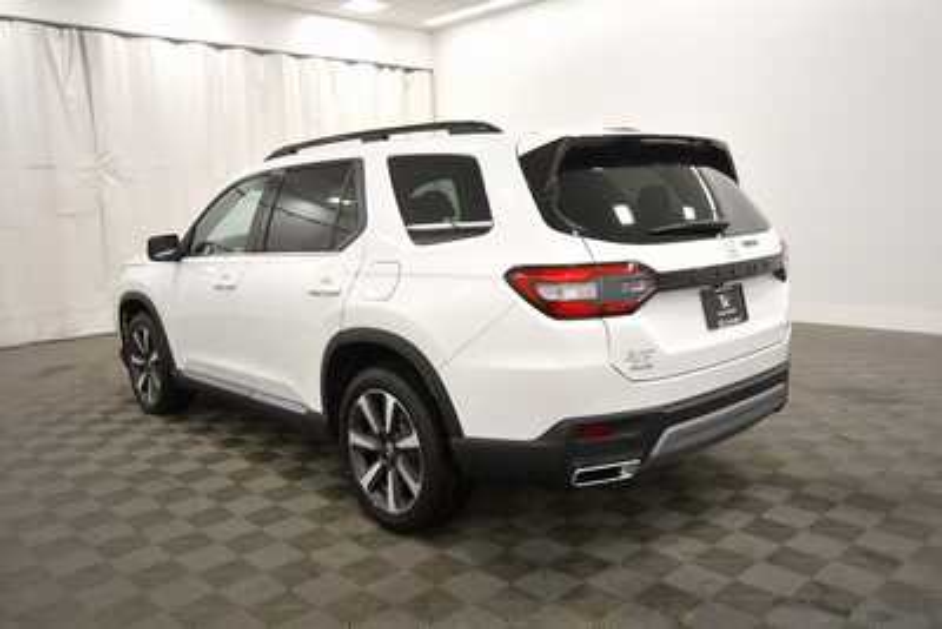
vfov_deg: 48.0
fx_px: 707
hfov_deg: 67.4
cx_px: 471
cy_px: 314
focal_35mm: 27
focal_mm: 18
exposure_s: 1/250
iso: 800
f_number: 5.3
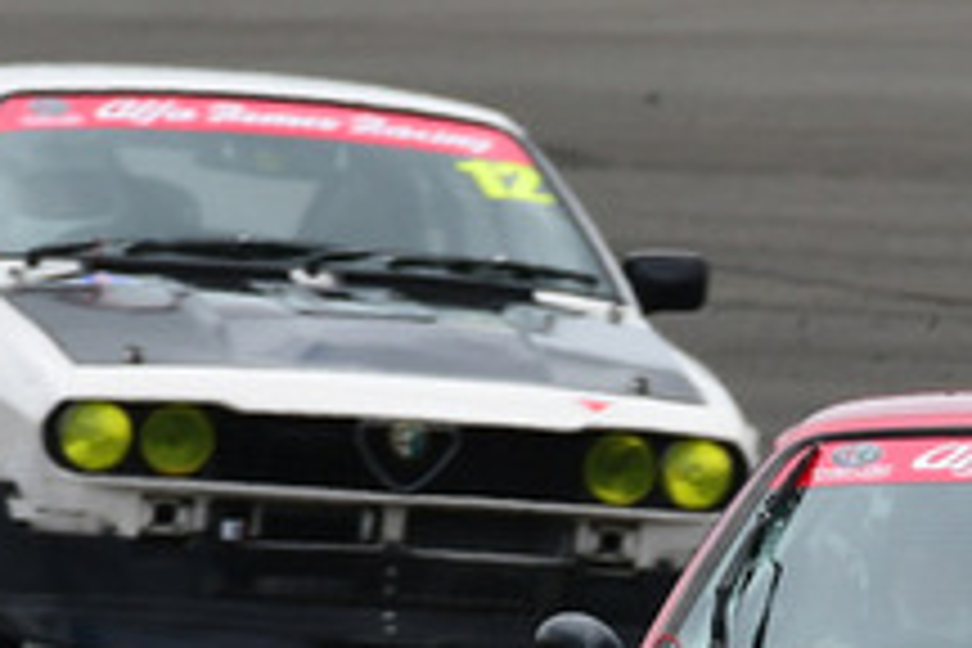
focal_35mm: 2334
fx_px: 63013
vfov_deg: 0.6
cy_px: 567
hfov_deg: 0.9
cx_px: 796
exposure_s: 1/640
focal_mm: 420
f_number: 10
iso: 400
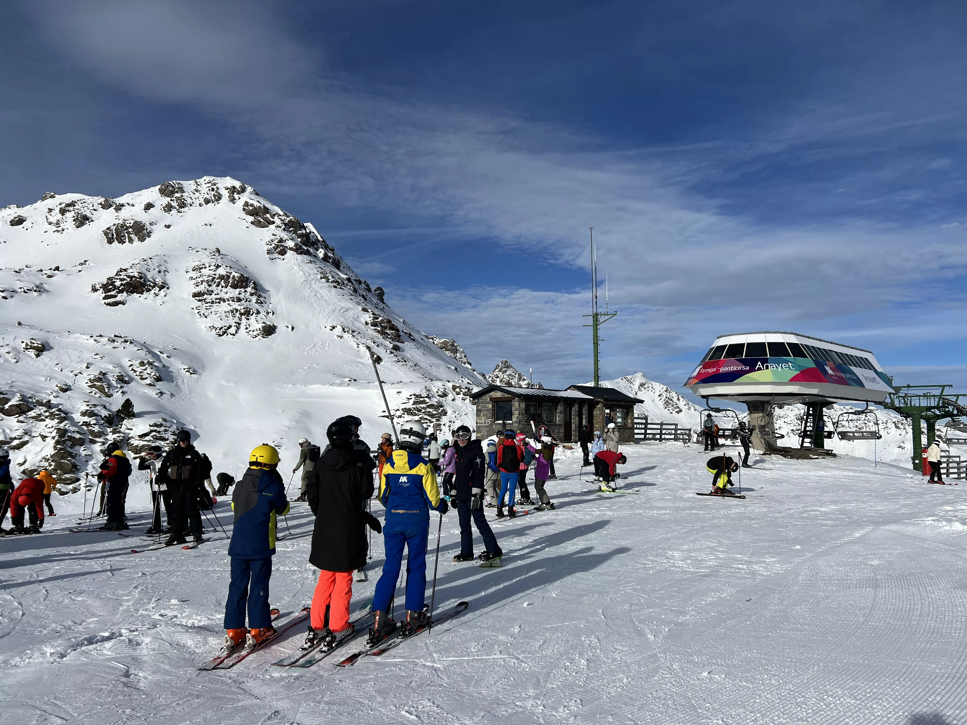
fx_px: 726
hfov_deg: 67.3
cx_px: 484
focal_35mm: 26
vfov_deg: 53.1
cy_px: 362
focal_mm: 5.7
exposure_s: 1/10309
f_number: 1.5
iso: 50
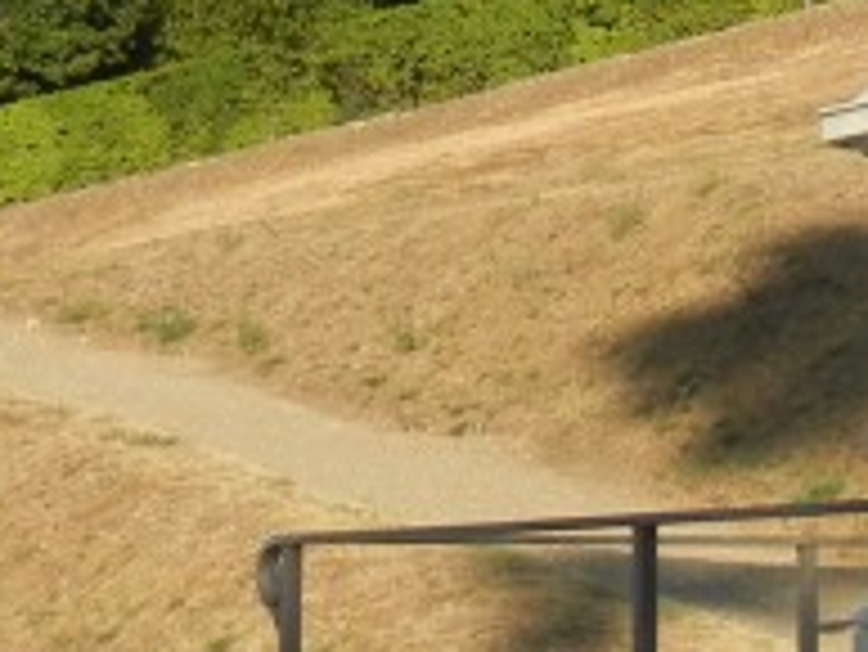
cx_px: 1016
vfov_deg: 9.3
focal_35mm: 159
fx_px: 3989
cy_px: 63
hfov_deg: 12.2
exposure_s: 1/295
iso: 160
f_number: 7
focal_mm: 5.4
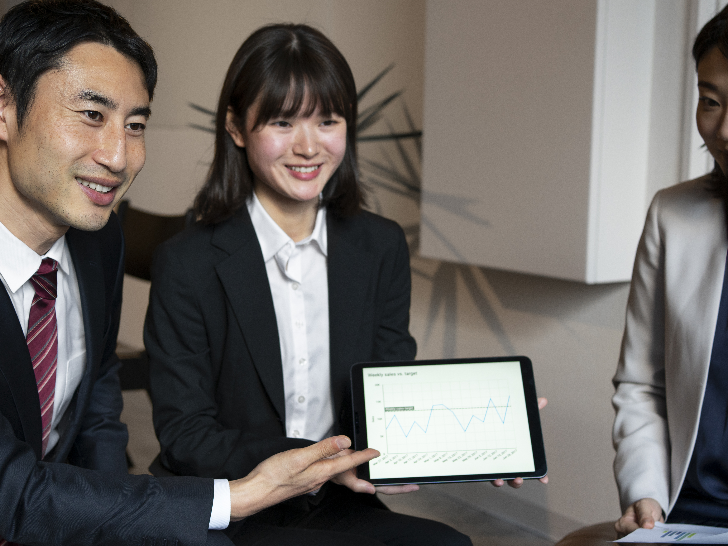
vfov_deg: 28.6
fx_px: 1073
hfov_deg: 37.5
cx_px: 355
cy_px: 268
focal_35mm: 51
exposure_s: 1/200
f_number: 3.2
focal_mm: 35
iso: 400
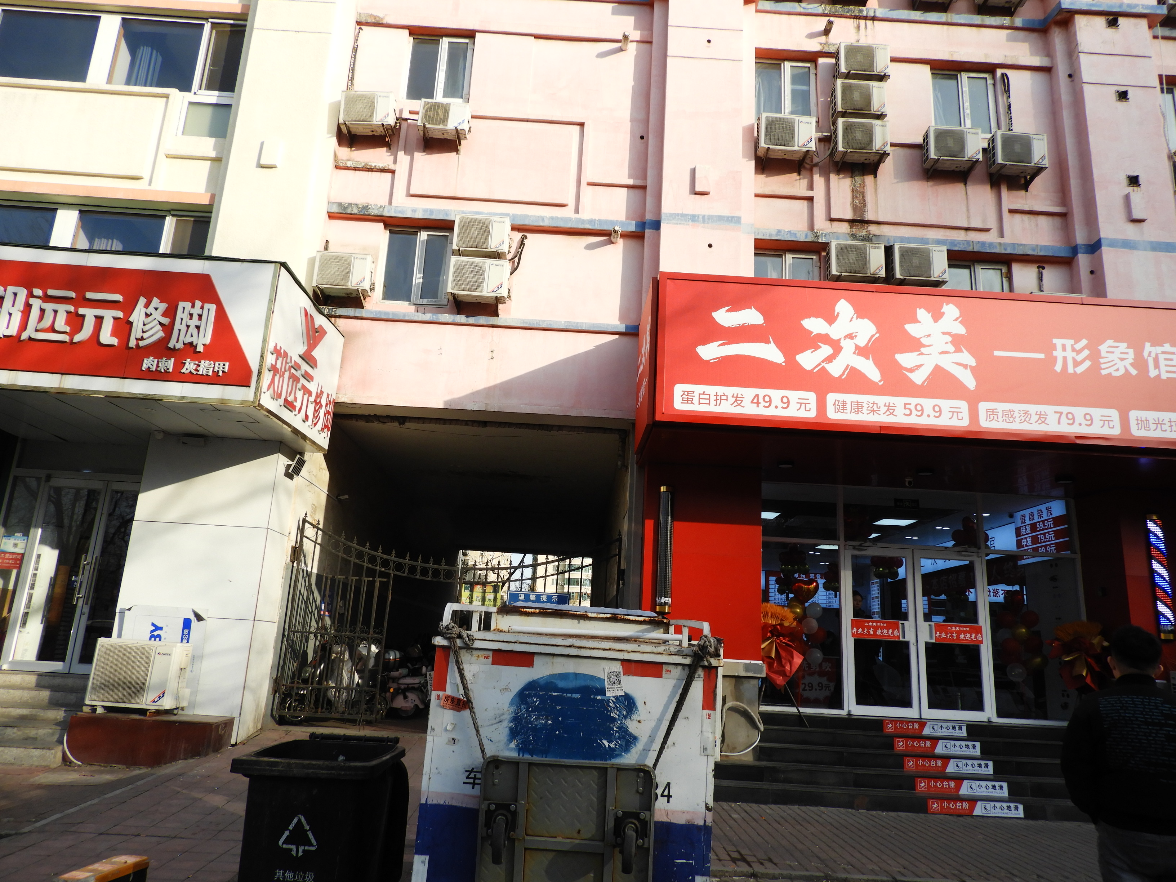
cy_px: 441
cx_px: 588
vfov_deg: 56.8
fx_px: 815
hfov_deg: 71.6
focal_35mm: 24
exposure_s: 1/640
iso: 100
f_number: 3.3
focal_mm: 4.3
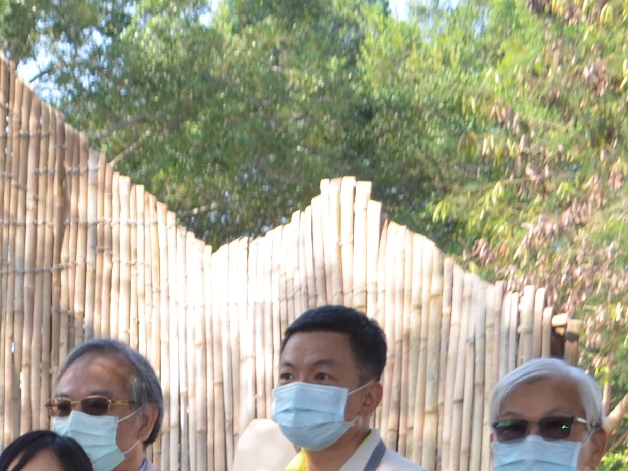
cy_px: 817
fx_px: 1905
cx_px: -319
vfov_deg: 12.9
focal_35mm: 105
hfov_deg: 16.9
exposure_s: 1/200
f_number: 3.5
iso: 110
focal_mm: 18
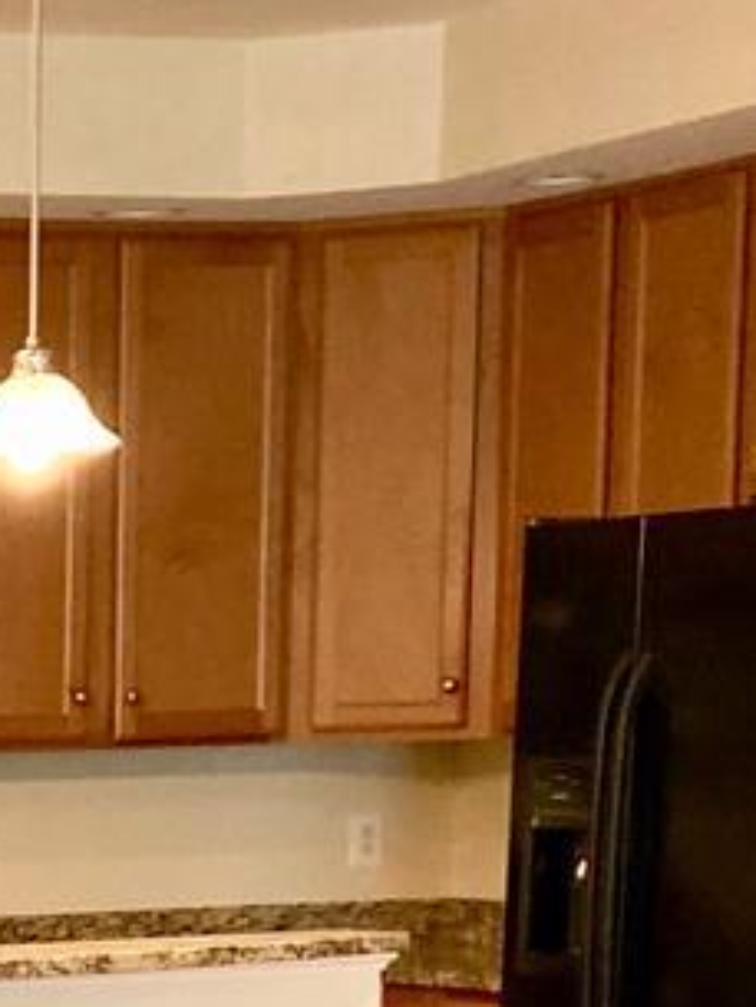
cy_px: 1552
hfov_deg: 10.0
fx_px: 4103
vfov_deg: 13.2
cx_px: -601
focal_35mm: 141
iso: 160
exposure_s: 1/60
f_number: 1.8
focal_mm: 3.99
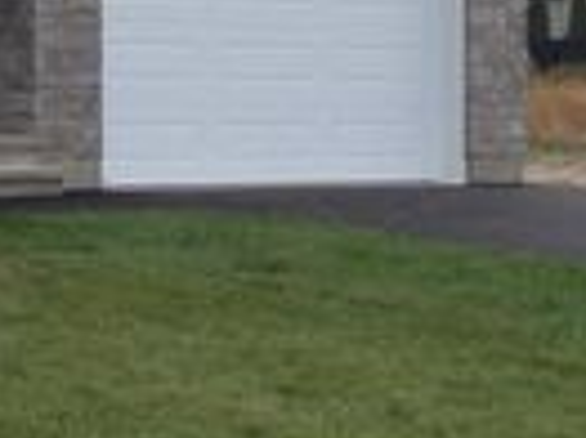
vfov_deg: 11.0
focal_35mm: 134
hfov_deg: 14.0
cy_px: 69
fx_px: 2266
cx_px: -251
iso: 50
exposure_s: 1/681
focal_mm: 4.28
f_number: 2.4
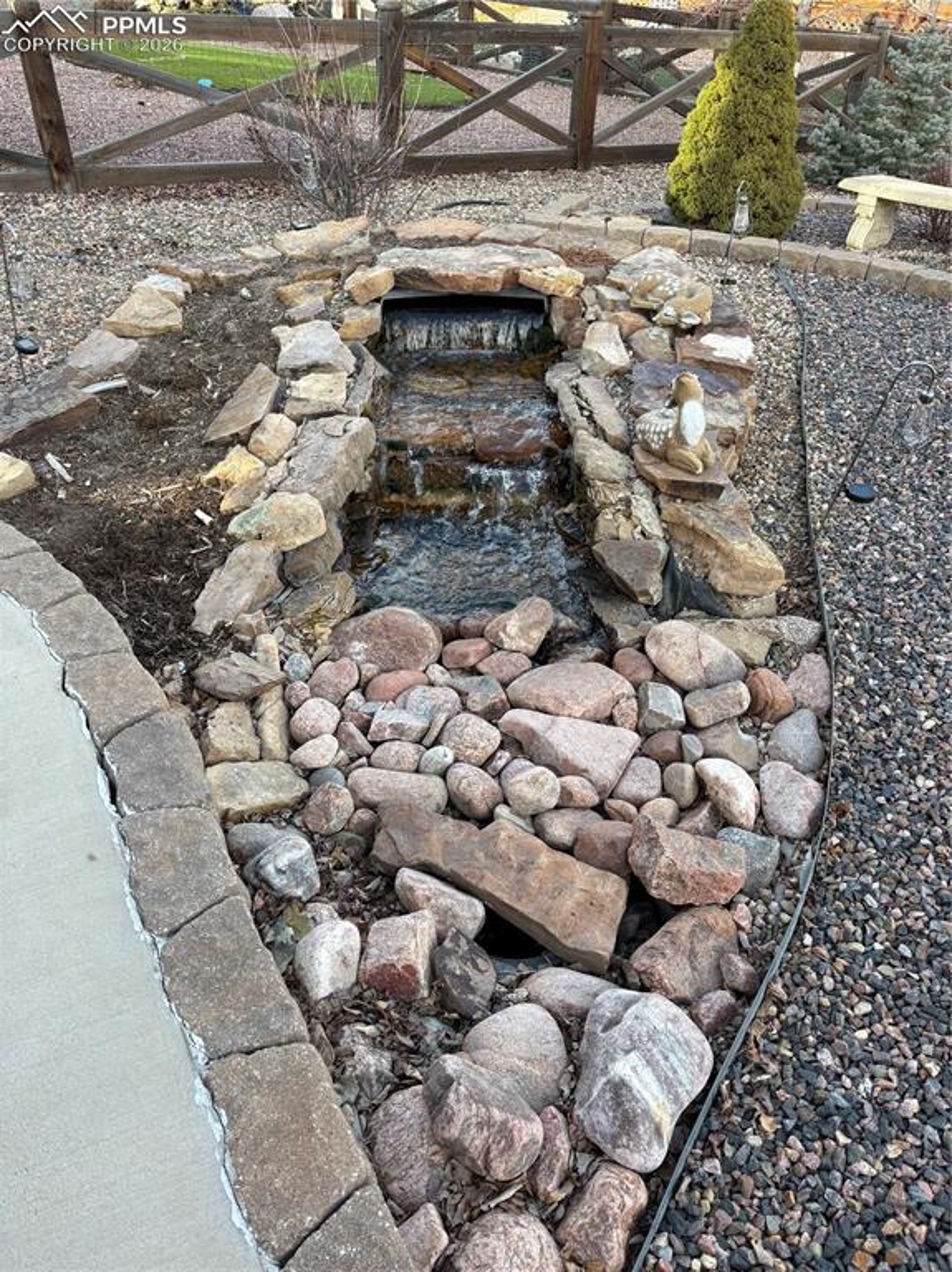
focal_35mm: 26
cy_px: 636
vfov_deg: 67.3
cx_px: 476
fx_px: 954
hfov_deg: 53.0
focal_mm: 5.96
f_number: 1.6
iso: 40
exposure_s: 1/279
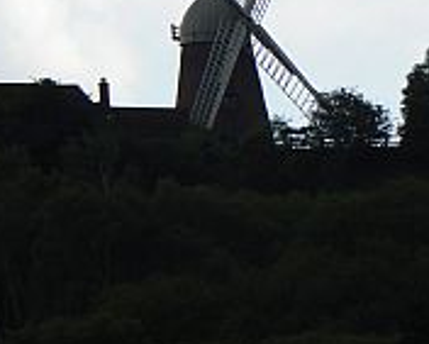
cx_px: 236
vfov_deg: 1.8
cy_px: 55
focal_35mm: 840
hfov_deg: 2.3
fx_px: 10671
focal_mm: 72
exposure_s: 1/500
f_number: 7.1
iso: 80
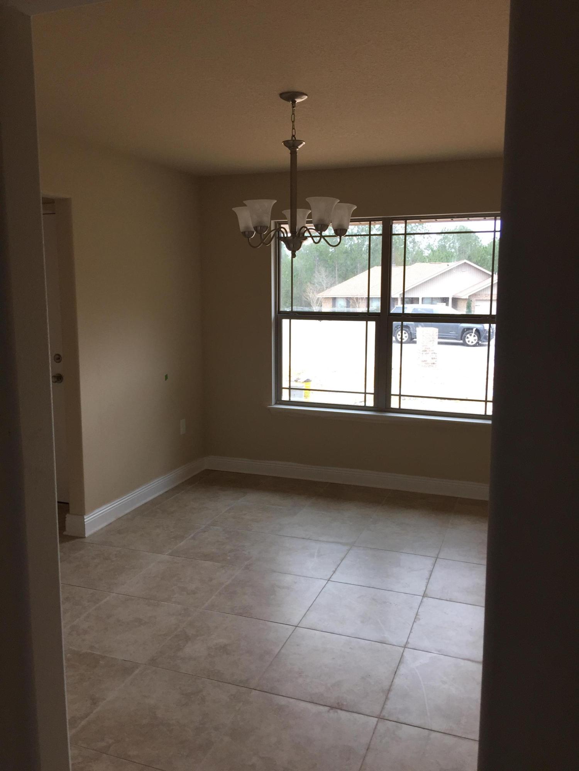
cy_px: 386
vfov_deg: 61.7
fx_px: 647
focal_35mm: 29
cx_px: 290
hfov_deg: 48.2
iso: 50
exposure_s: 1/120
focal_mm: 4.15
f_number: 2.2
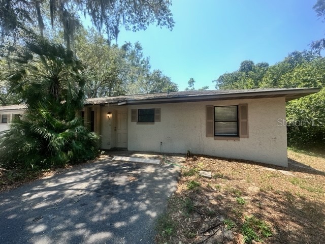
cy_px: 122
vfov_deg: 85.7
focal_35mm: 14
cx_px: 162
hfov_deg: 102.1
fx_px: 131
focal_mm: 2.22
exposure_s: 1/226
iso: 40
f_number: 2.2
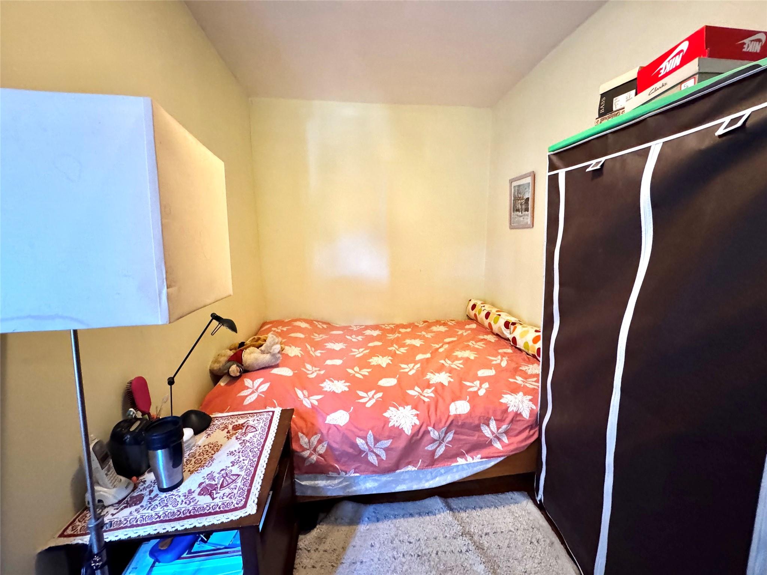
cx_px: 384
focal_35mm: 14
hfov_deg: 102.1
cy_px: 288
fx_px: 310
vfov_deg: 85.7
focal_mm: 2.22
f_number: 2.2
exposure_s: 1/40
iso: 1000
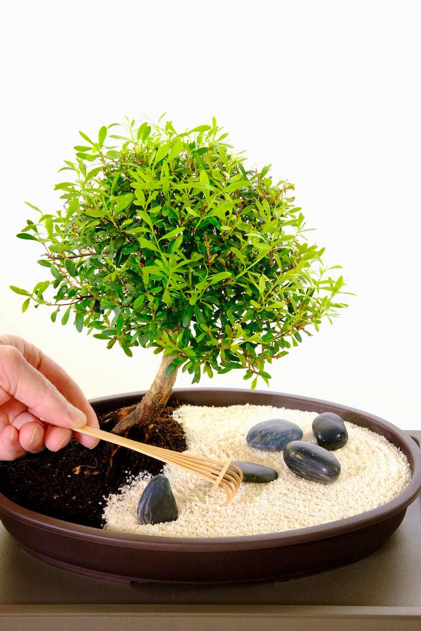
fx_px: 1455
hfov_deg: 16.5
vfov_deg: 24.5
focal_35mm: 83
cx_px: 210
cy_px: 316
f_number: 11
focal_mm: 55
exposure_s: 1/15
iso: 1000
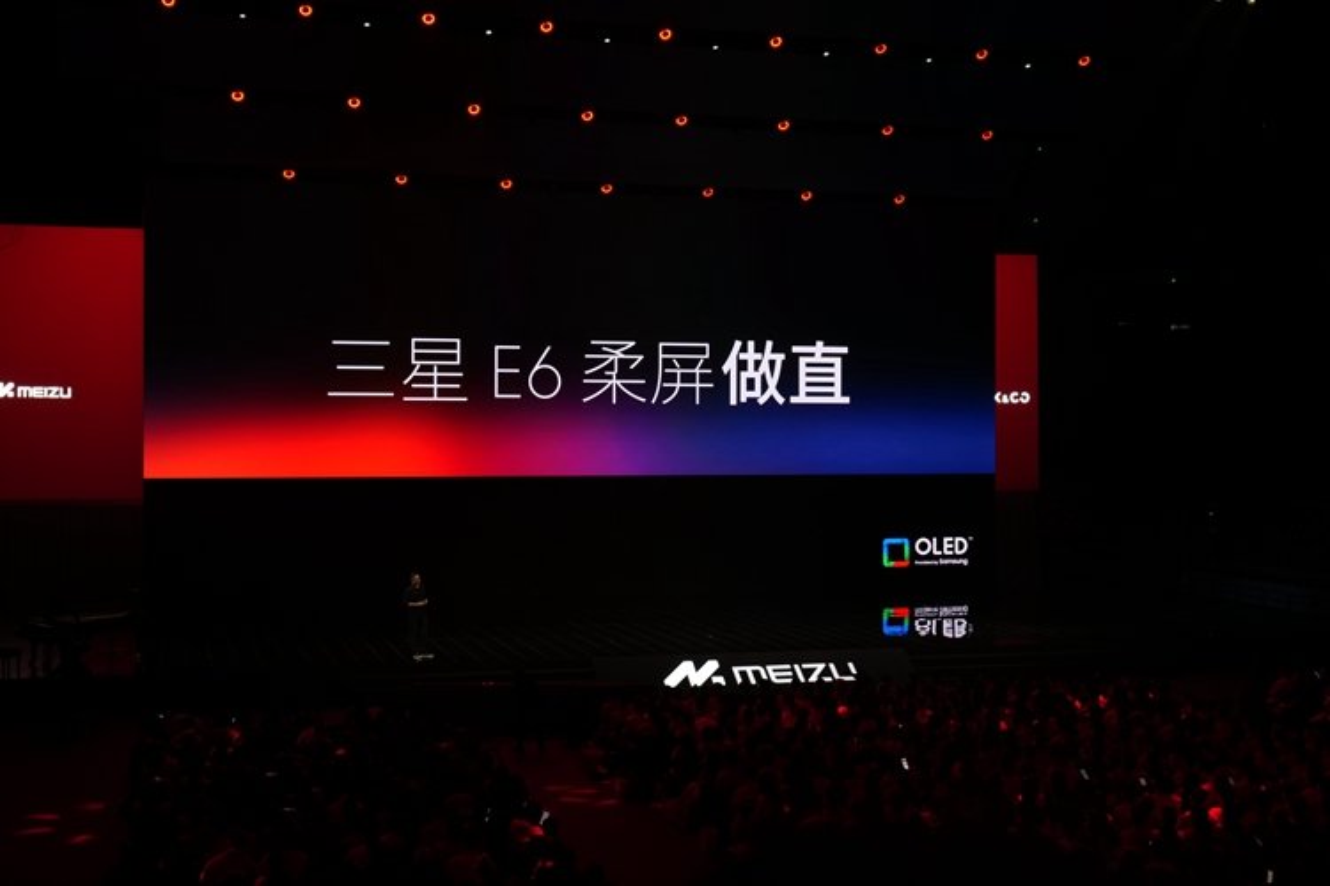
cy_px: 443
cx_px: 665
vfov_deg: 28.6
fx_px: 1736
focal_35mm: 47
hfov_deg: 41.9
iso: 1600
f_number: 7.1
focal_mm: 47
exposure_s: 1/125
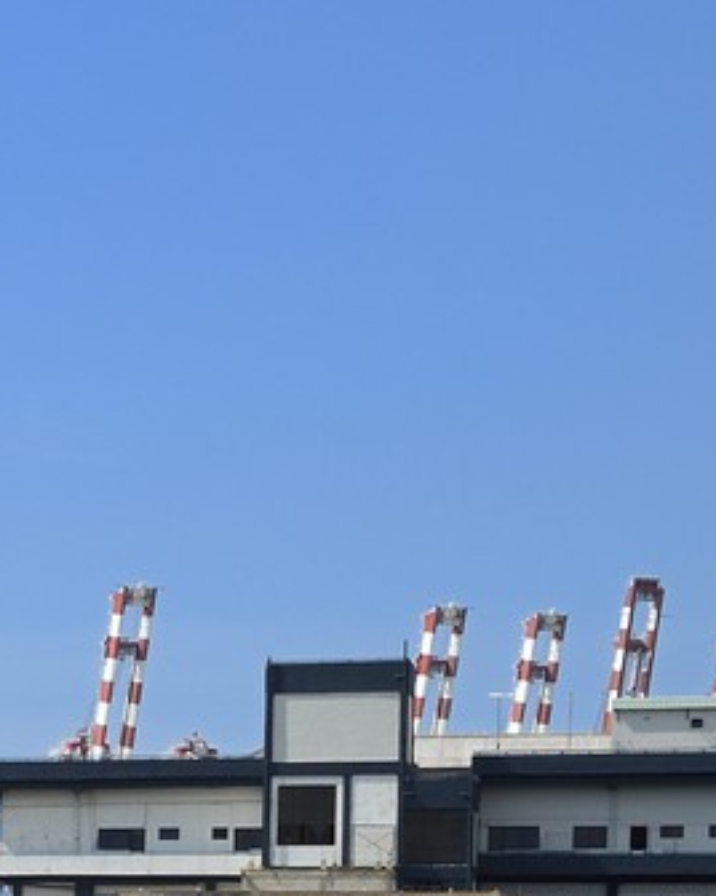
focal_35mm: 139
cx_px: -1349
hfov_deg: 9.2
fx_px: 3682
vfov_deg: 13.5
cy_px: 1067
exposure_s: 1/250
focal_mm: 31
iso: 200
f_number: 14
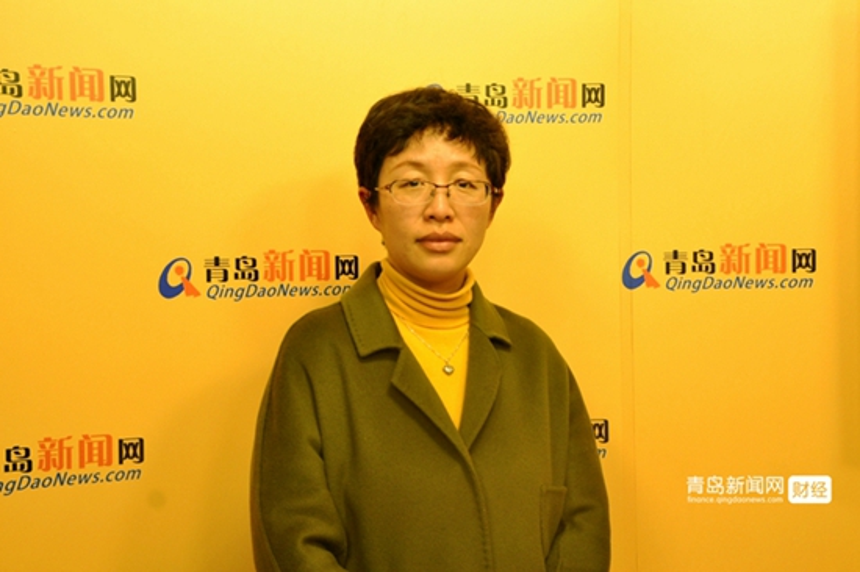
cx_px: 430
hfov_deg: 35.1
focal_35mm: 57
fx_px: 1361
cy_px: 286
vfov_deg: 23.8
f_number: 8
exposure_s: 1/100
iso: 800
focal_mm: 38
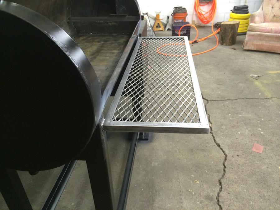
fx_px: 243
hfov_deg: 60.0
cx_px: 140
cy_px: 105
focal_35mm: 30
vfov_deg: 46.8
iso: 160
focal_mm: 4.12
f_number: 2.2
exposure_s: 1/30
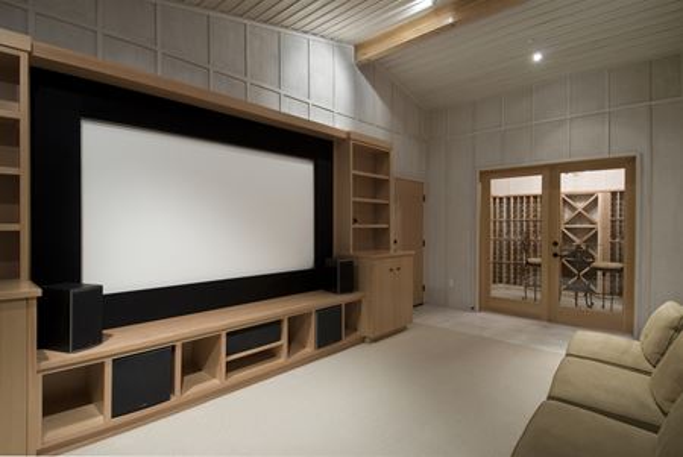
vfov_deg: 67.5
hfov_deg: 89.9
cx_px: 342
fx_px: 342
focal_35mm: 18
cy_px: 228
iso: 100
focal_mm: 12
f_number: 8
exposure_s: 1/2.5
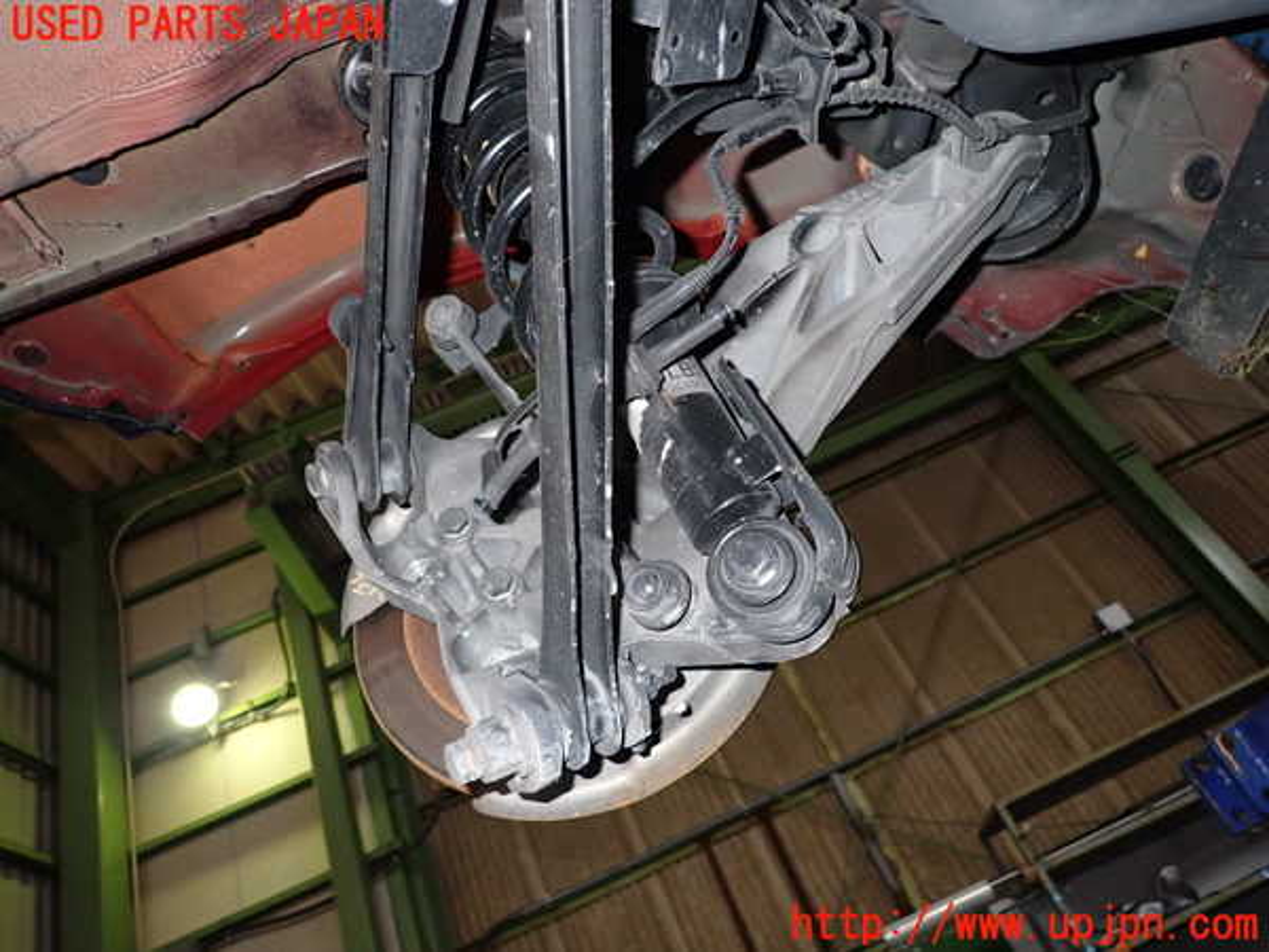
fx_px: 916
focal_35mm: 25
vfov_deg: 54.9
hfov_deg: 69.4
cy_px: 476
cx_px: 634
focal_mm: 4.5
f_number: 5.6
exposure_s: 1/30
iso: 400
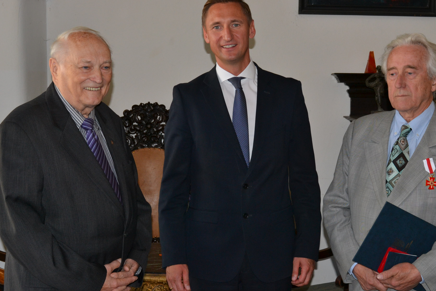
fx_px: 807
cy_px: 151
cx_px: 244
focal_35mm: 67
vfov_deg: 20.4
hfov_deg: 30.2
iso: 500
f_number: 8
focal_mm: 35
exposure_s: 1/60
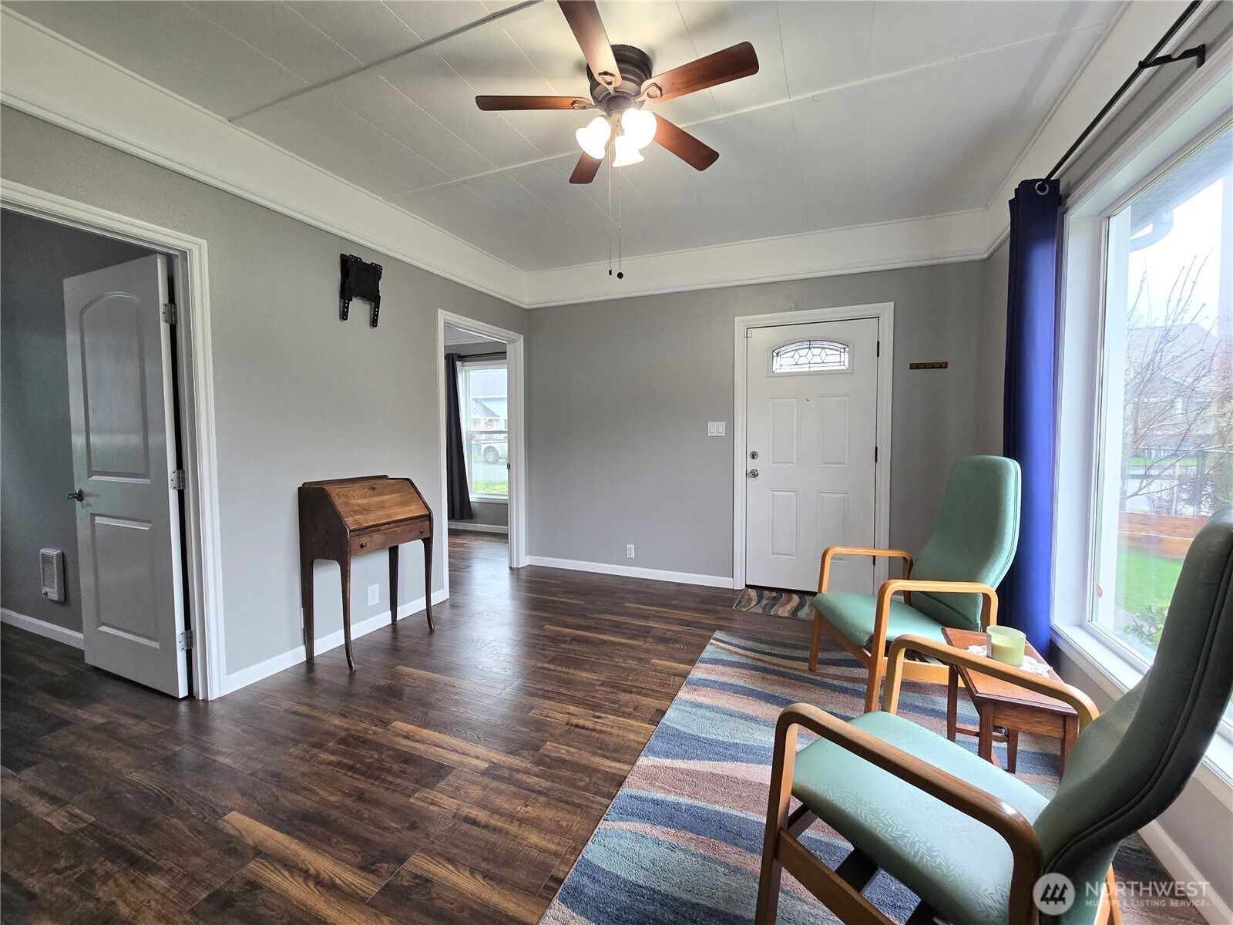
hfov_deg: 106.2
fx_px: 463
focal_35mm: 13
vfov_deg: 89.9
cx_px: 616
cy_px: 462
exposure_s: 1/60
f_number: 2.2
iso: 125
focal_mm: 2.2
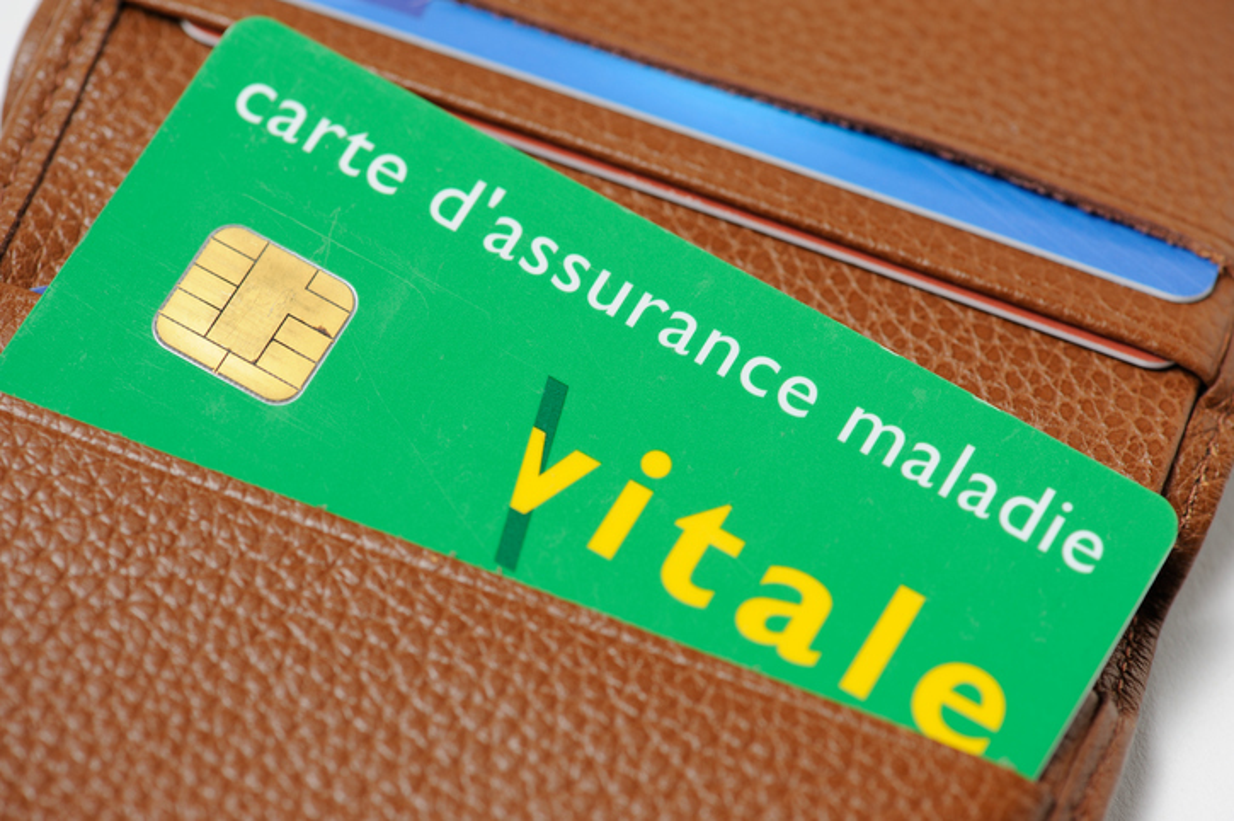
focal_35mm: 105
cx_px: 617
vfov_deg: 13.0
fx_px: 3596
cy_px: 410
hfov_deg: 19.5
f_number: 8
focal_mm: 105
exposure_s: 1/200
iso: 200
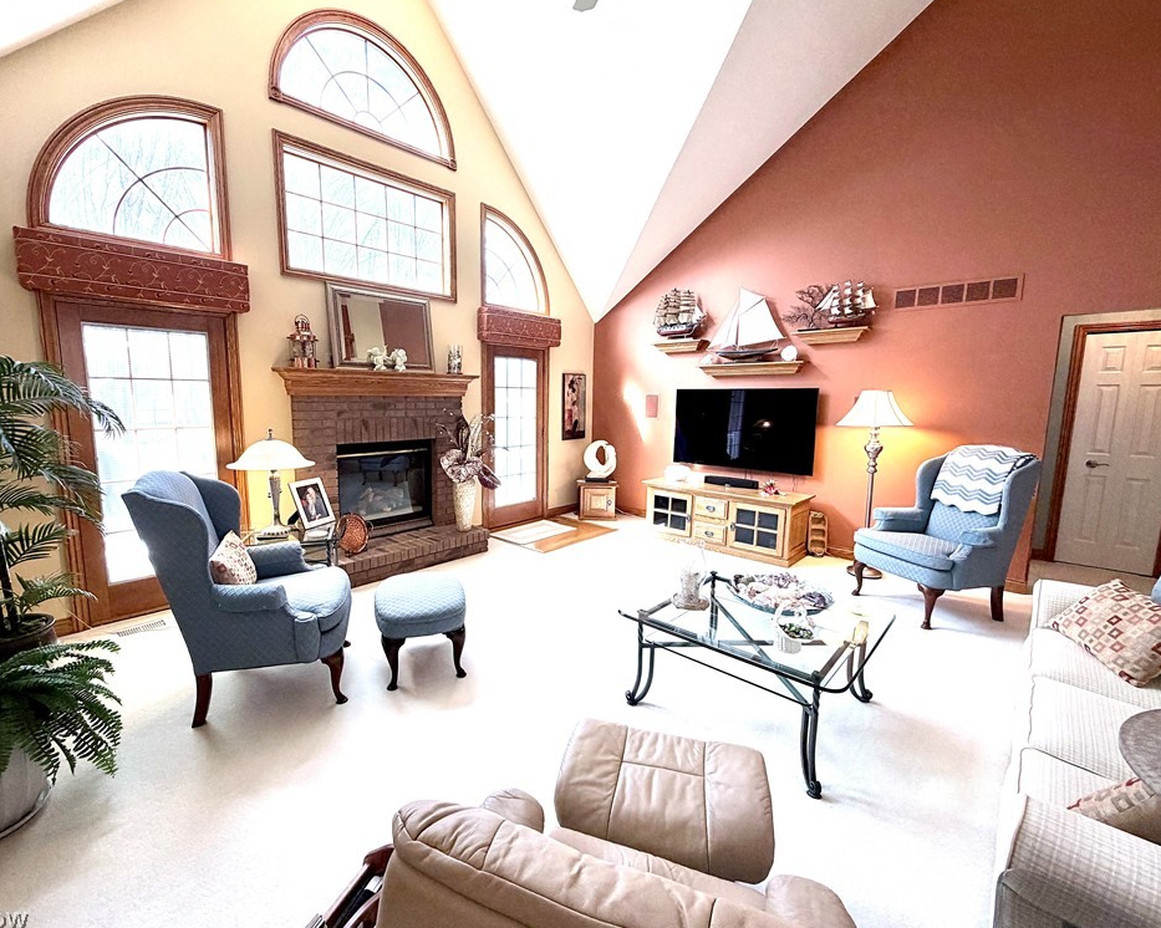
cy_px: 460
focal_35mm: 15
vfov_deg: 84.0
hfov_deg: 96.6
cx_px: 535
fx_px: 515
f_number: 2.2
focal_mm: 2.22
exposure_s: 1/120
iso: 80
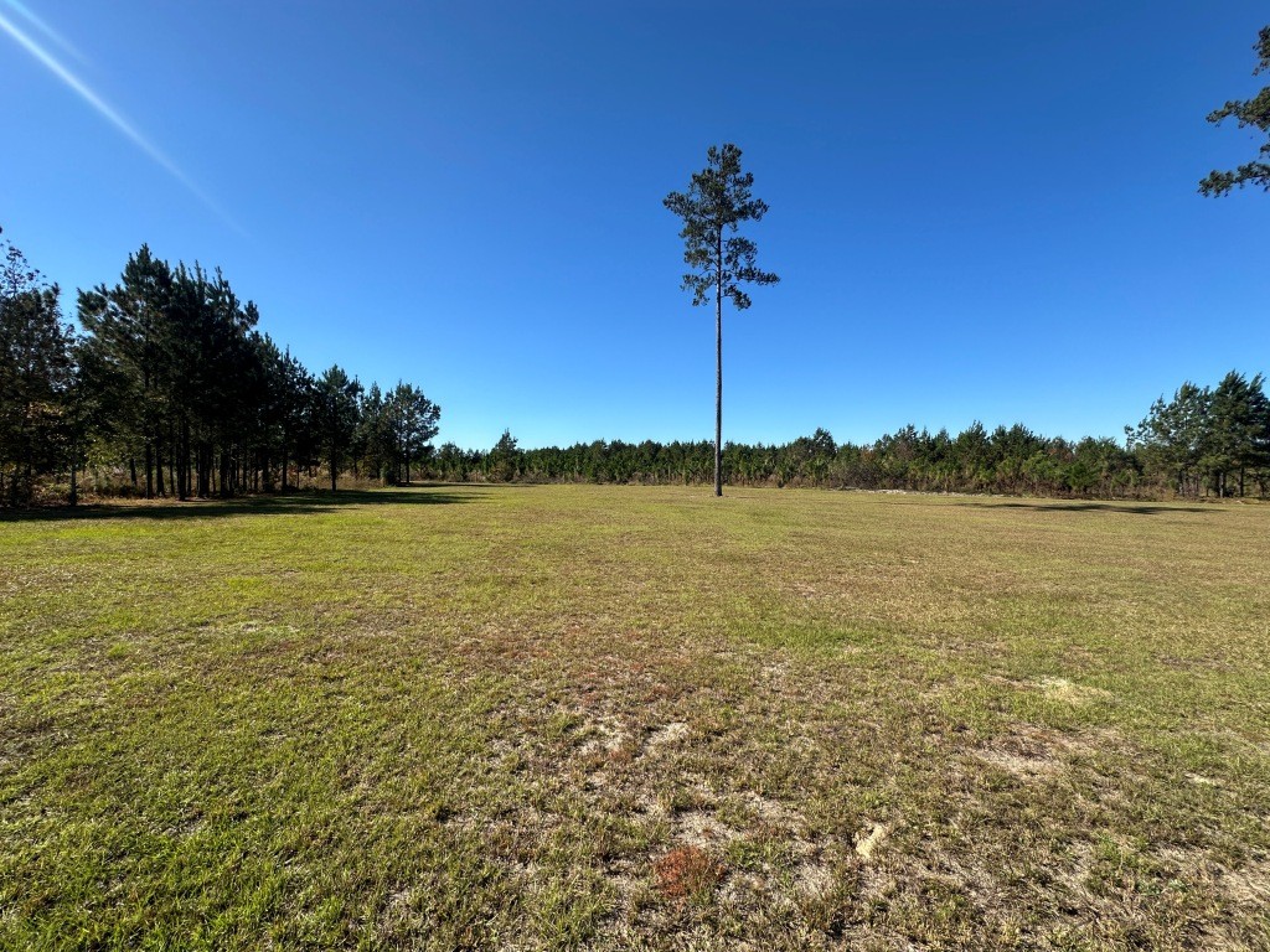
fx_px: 514
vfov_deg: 85.7
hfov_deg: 102.1
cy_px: 476
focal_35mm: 14
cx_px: 635
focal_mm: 2.22
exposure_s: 1/1949
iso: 50
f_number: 2.2
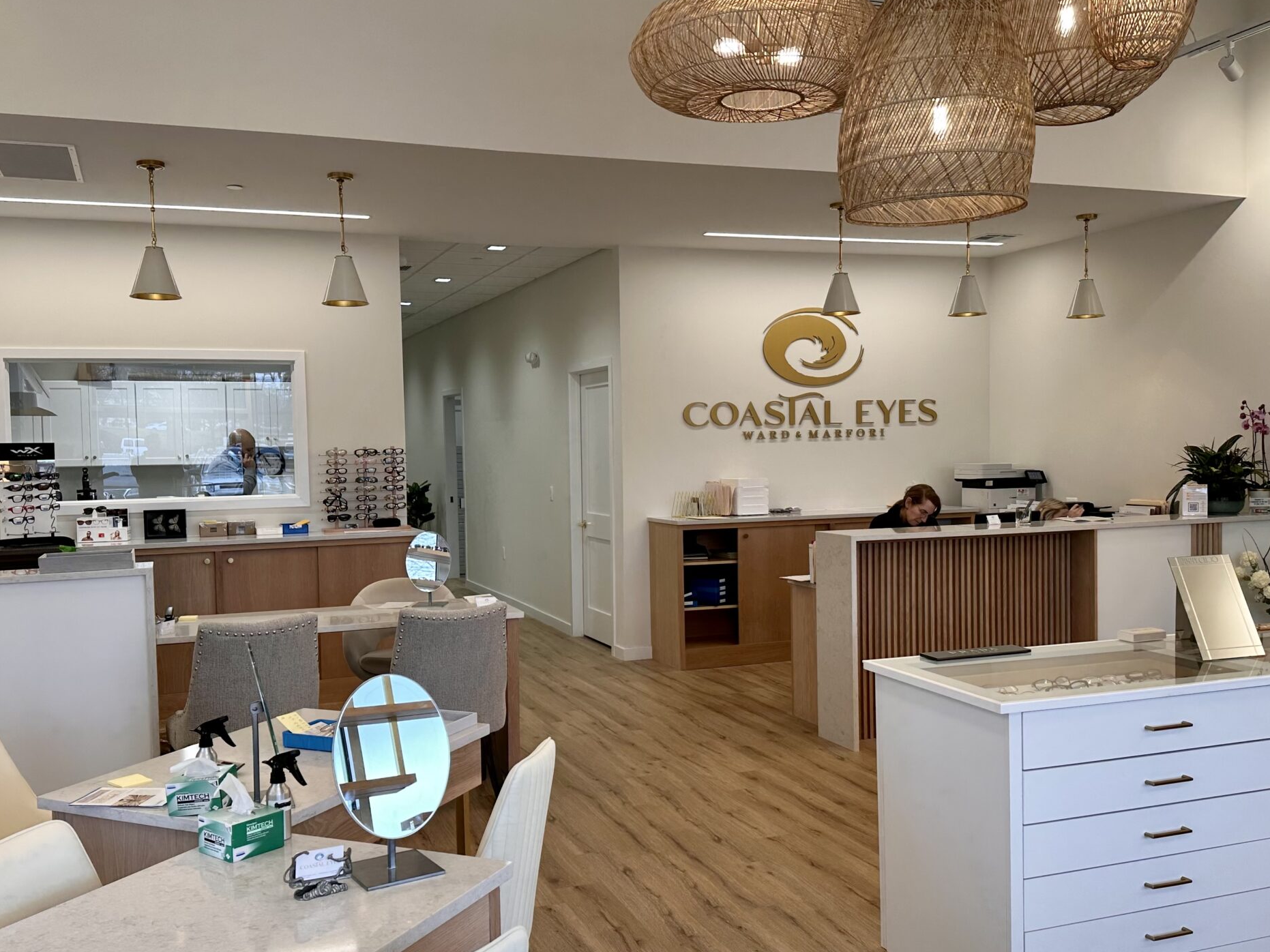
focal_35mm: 33
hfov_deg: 55.4
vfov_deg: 42.9
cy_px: 494
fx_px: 1211
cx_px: 621
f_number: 1.78
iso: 80
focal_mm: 6.86
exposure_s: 1/161
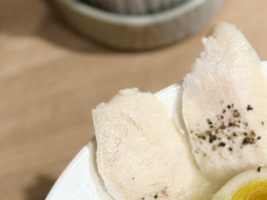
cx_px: 298
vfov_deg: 9.6
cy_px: 286
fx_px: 1164
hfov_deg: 12.8
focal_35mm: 151
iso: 64
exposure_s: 1/146
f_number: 1.78
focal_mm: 6.86
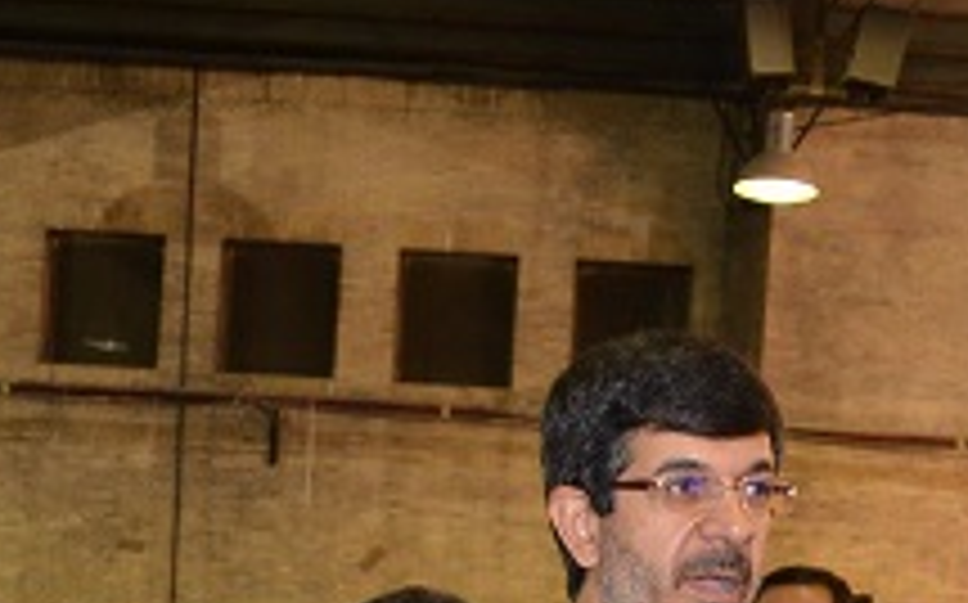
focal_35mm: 96
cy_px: 925
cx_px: 648
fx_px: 2518
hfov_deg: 21.7
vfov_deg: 12.9
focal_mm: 21
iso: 800
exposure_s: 1/60
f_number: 3.8
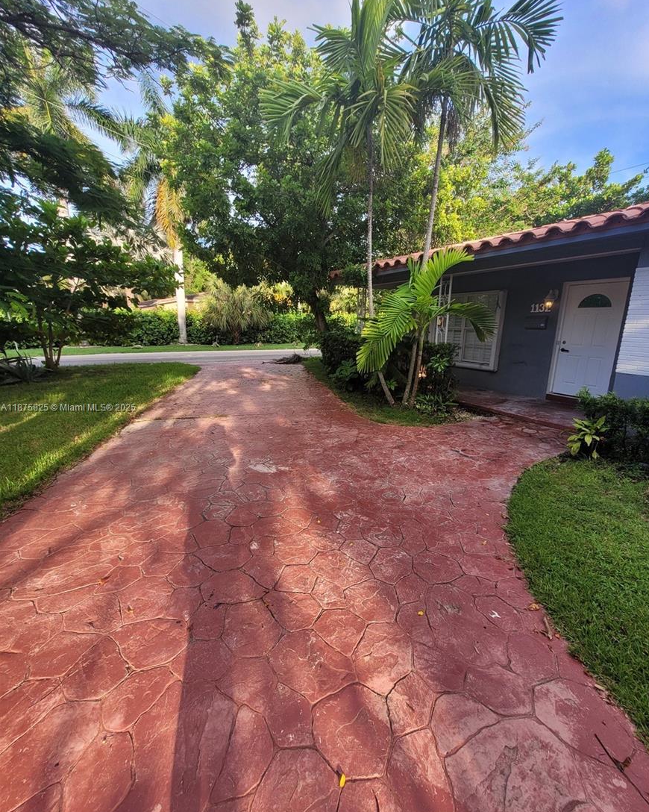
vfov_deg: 100.7
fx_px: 336
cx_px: 335
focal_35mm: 14
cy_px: 408
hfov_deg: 87.9
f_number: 2.2
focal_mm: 1.74
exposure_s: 1/401
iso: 40
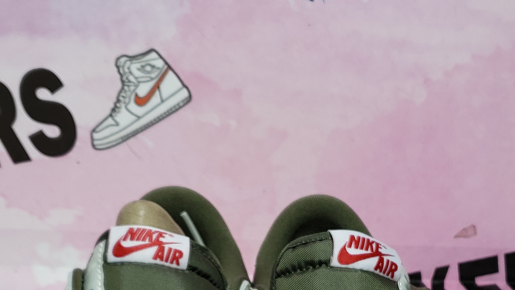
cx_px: 293
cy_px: 427
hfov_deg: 32.8
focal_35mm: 64
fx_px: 874
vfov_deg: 17.1
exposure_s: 1/567
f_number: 1.5
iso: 50
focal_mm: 4.3
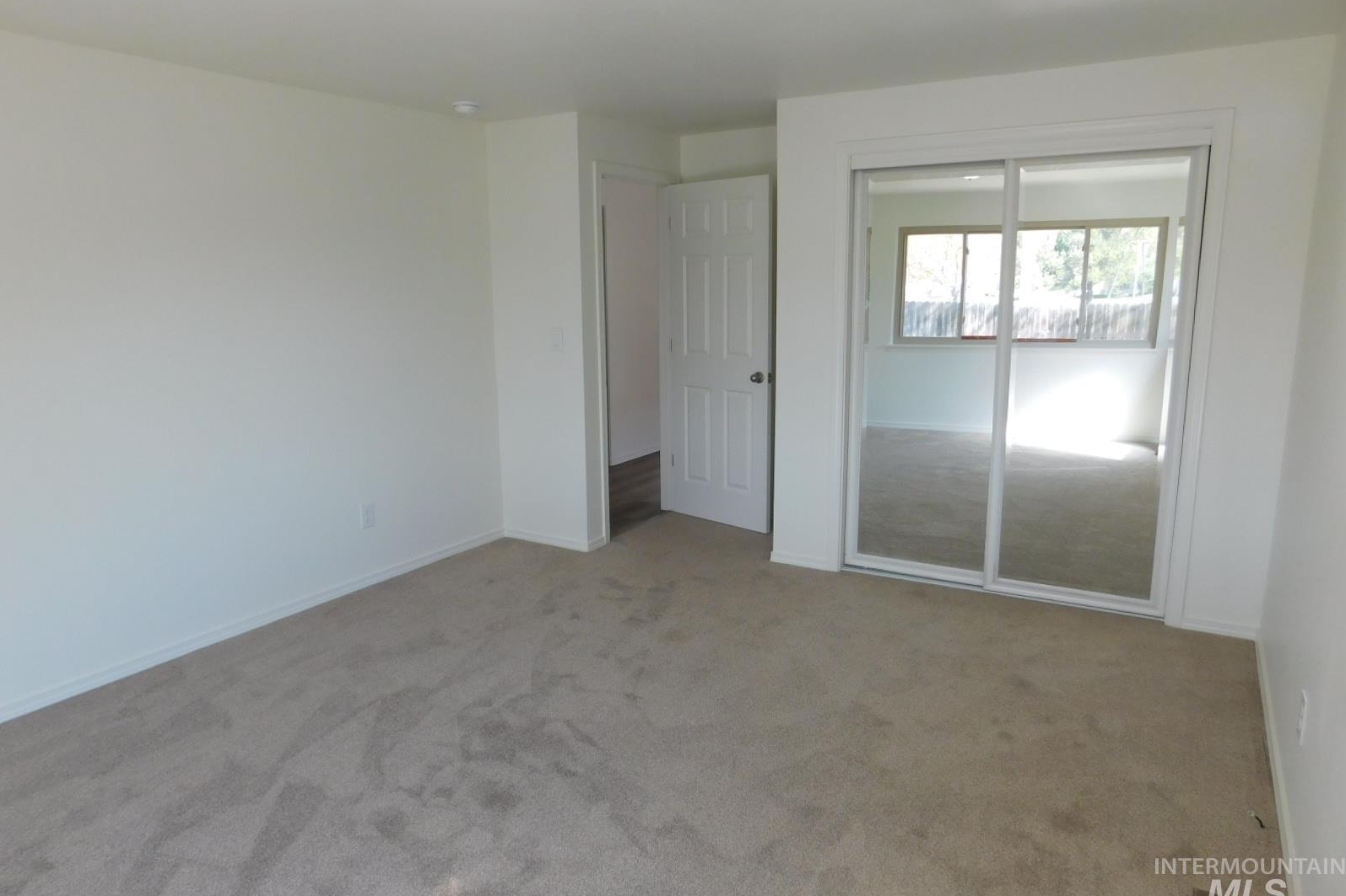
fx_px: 897
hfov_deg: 73.7
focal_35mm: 24
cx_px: 674
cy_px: 448
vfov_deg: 53.1
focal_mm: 4
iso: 125
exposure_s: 1/100
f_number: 3
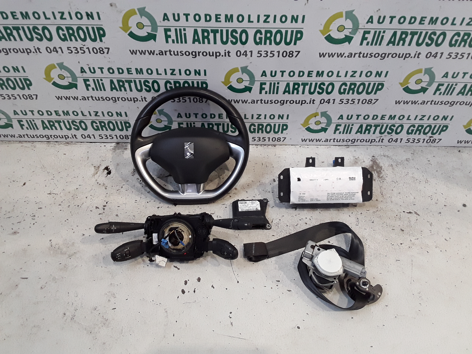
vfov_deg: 45.4
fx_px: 423
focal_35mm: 31
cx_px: 236
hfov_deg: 58.4
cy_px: 177
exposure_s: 1/33
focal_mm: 3.3
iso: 294
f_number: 2.2
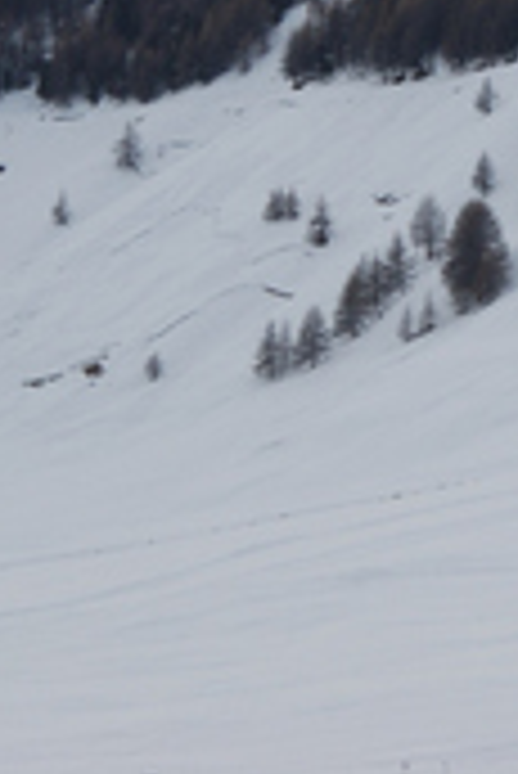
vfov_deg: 5.6
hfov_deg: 3.7
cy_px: -274
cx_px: 905
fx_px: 7905
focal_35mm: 367
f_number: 8
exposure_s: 1/200
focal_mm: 60
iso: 100
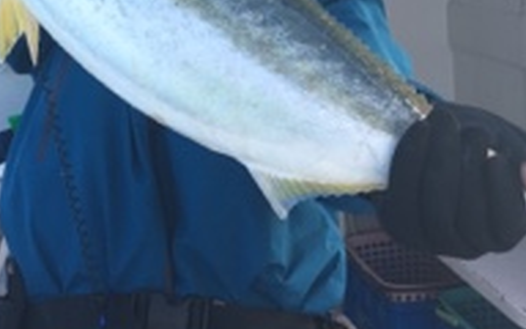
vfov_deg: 19.0
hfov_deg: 32.0
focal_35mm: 64
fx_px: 917
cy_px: -80
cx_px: 236
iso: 25
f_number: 2.2
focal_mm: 4.15
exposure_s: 1/304
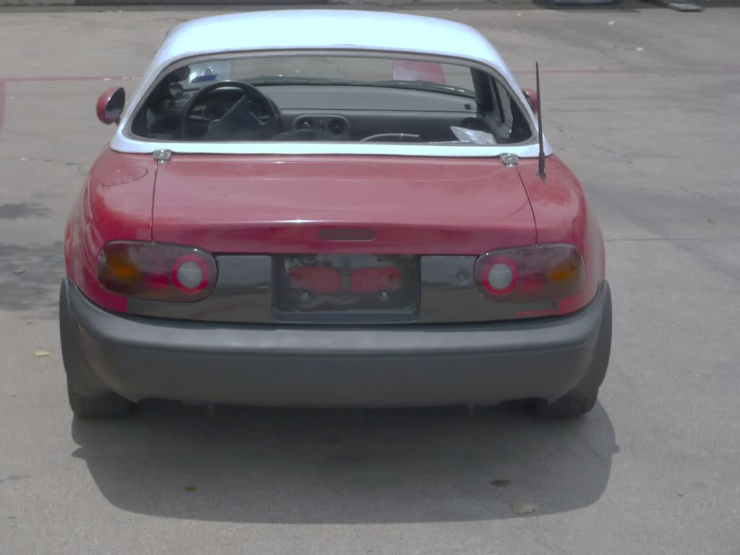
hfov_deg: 26.3
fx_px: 1582
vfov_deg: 19.9
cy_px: 278
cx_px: 370
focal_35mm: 74
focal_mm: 12.2
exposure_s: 1/160
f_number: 11
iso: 100
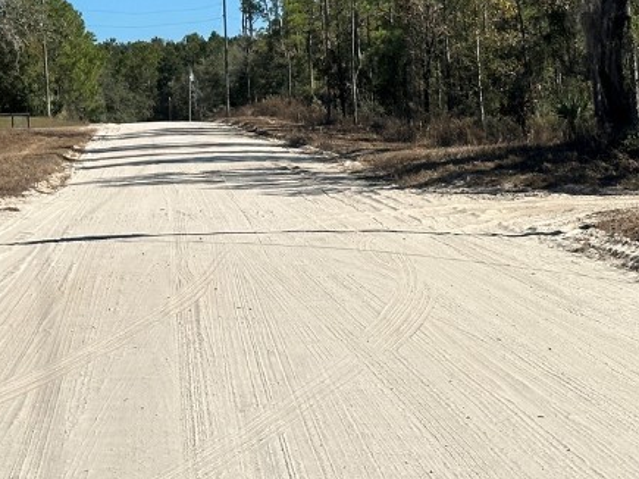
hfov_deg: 17.4
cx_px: 242
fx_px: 2085
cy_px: -35
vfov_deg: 12.9
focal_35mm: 113
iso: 64
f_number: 1.78
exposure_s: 1/5882
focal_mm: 6.86
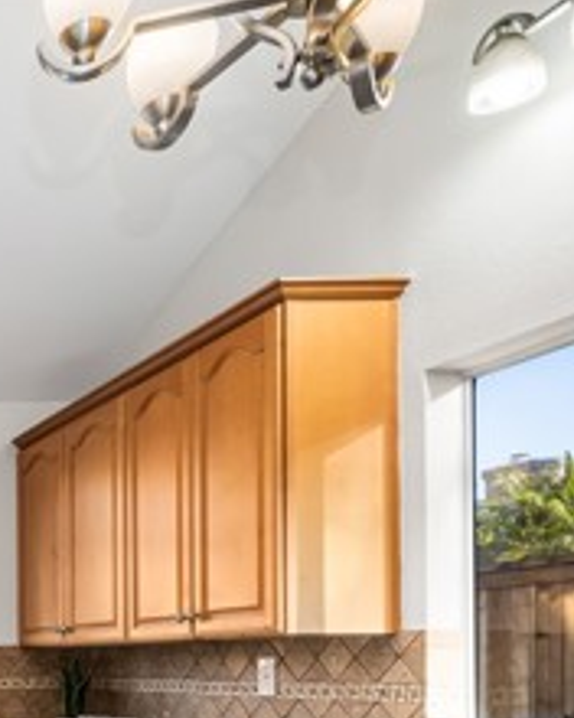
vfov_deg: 39.6
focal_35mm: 42
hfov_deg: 24.2
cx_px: -362
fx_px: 900
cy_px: 676
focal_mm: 15.5
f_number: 6.3
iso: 100
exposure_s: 1/20
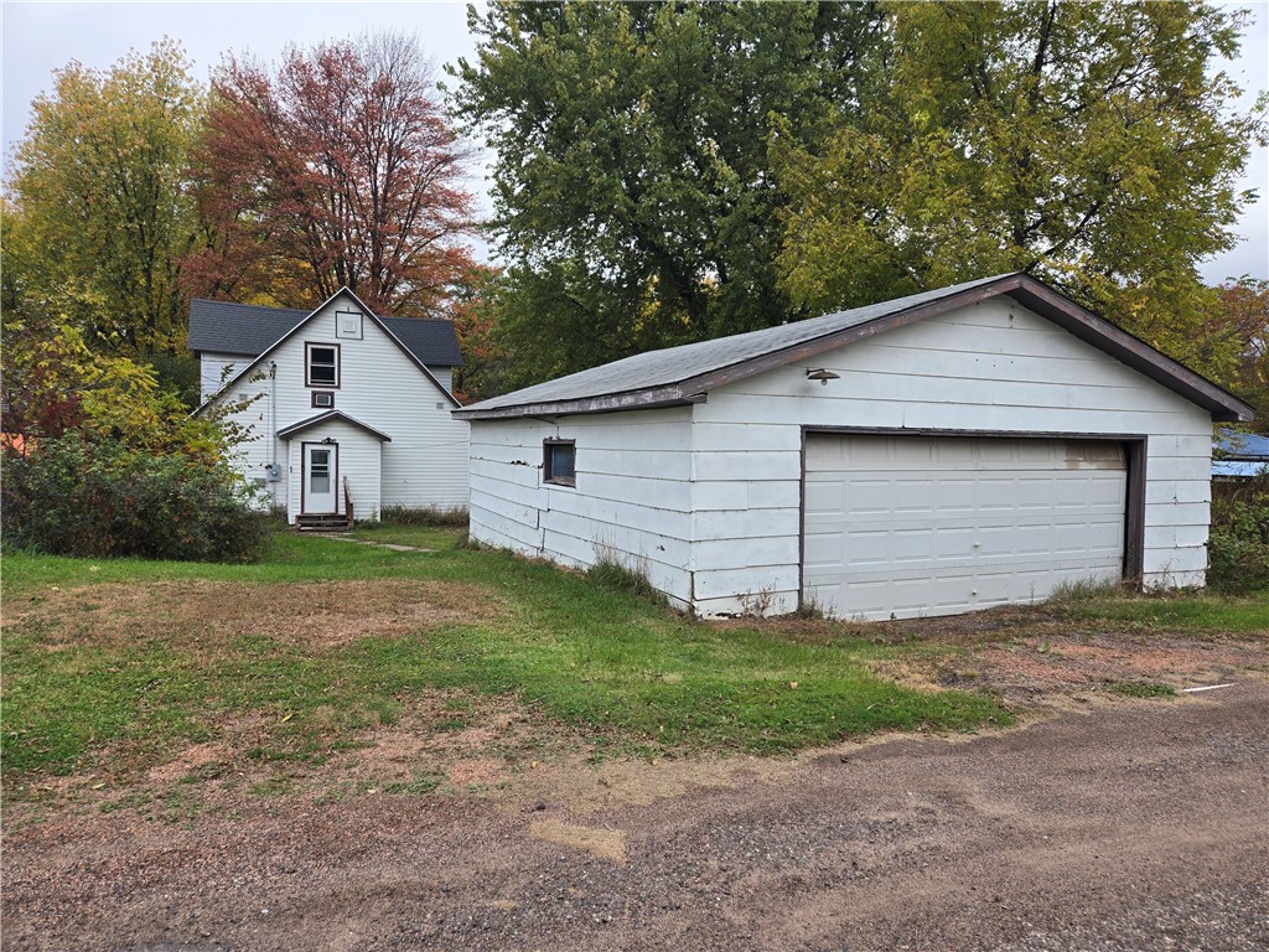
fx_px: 843
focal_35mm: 23
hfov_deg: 73.9
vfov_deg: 58.9
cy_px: 476
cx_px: 634
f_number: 1.8
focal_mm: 5.4
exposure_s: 1/350
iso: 25
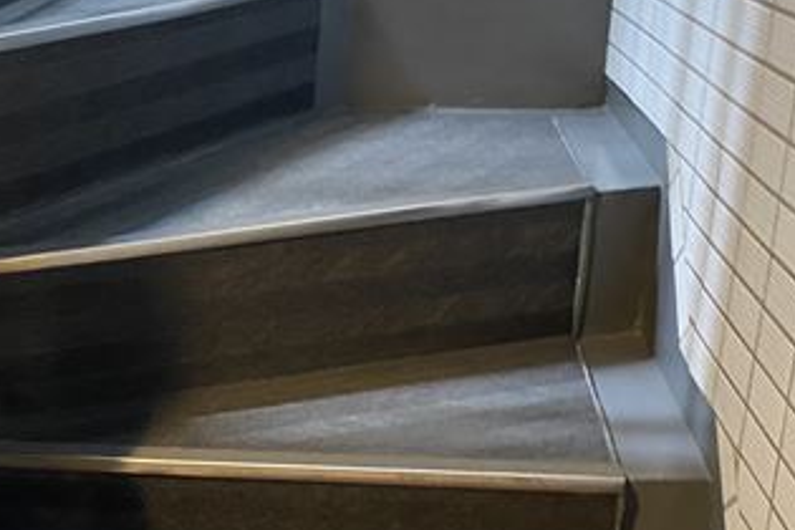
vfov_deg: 24.5
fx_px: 1214
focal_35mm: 55
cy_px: 366
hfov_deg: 35.1
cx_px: 162
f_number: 1.8
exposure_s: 1/25
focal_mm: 4.25
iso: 640
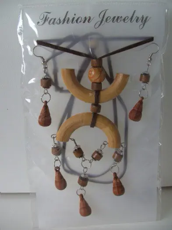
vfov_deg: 50.2
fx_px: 245
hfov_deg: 38.6
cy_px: 115
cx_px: 86
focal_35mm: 37
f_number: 2.8
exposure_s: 1/50
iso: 100
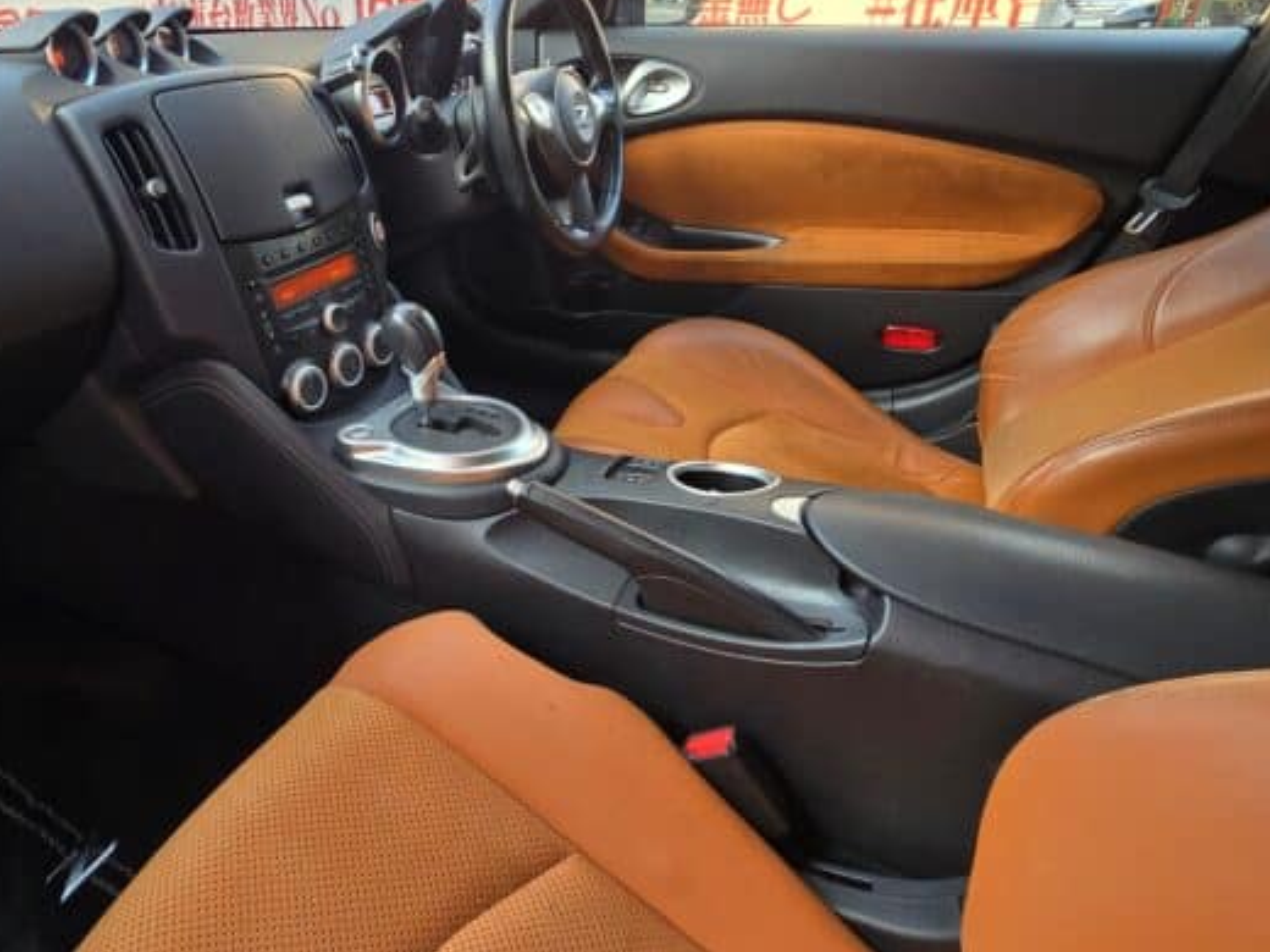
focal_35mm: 20
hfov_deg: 78.8
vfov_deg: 65.0
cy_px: 359
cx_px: 413
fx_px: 734
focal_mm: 2.2
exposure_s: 1/100
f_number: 2.2
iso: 80
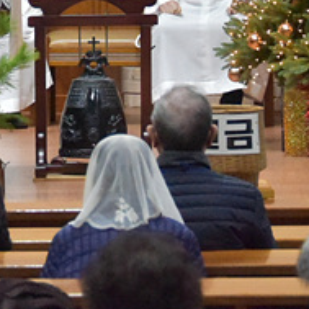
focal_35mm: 472
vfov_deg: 3.7
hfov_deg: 3.7
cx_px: -232
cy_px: -154
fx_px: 4767
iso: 6400
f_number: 5.3
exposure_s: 1/200
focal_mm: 105
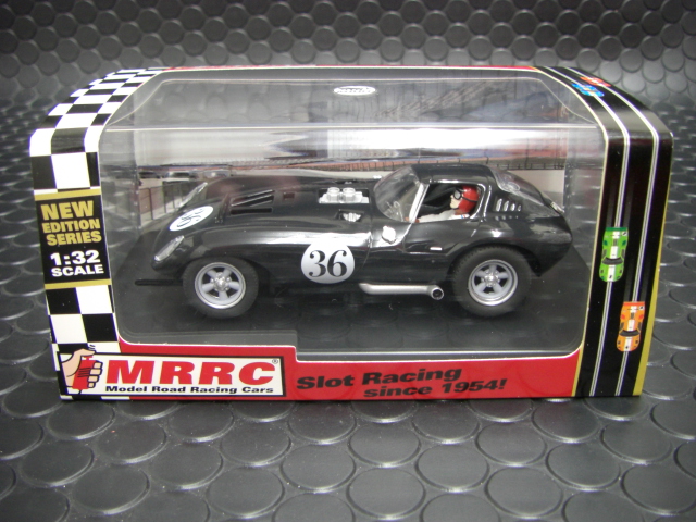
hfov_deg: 49.0
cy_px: 261
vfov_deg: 37.7
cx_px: 348
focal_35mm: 38
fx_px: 764
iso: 200
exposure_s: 1/8
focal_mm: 6.3
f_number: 3.4
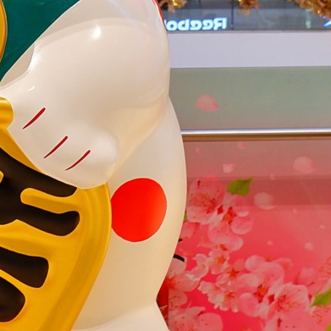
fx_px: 1082
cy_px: -19
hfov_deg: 16.6
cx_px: -69
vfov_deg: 16.9
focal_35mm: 100
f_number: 3.5
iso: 200
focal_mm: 15
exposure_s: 1/34
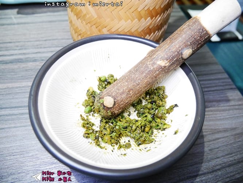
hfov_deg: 67.3
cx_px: 122
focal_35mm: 26
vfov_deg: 53.1
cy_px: 92
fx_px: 183
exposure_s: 1/60
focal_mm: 13
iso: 3200
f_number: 3.5
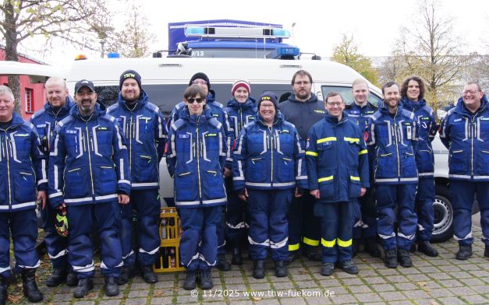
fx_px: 520
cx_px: 264
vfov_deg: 32.7
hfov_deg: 50.3
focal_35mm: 39
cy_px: 121
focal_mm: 20
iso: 160
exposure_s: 1/40
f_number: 9
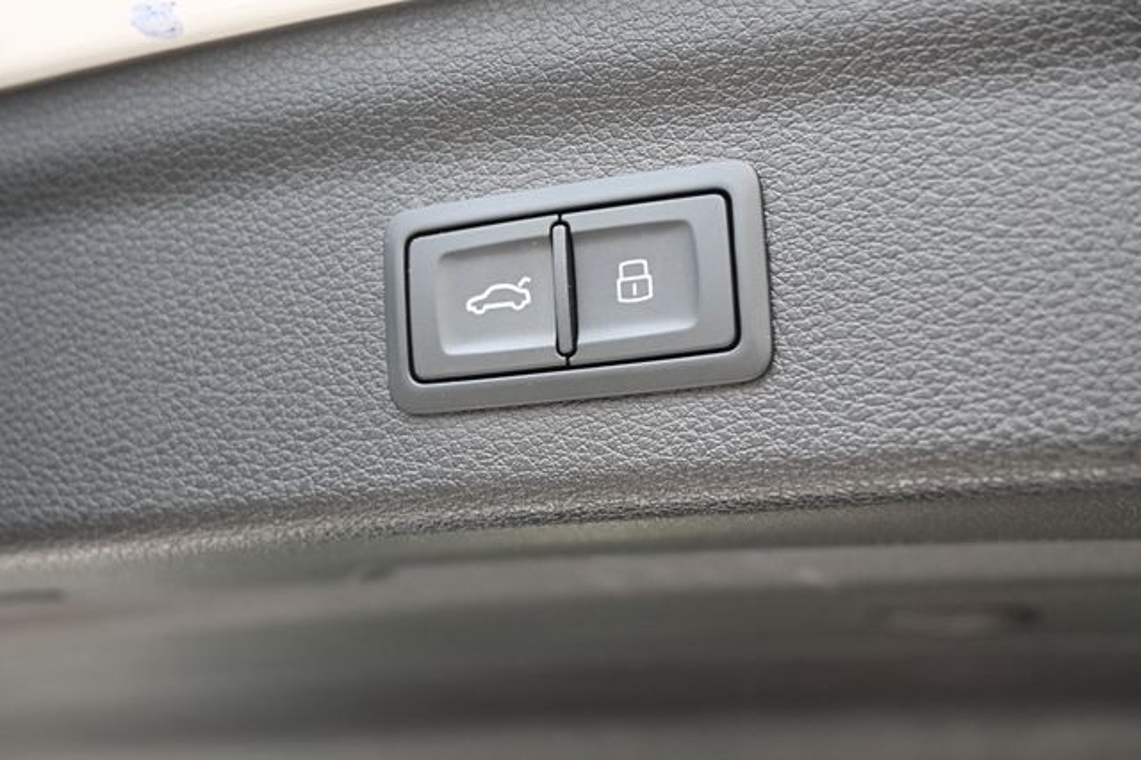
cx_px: 570
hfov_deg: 46.4
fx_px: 1330
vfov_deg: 31.9
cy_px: 380
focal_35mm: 42
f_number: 4.5
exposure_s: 1/160
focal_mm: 28
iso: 400
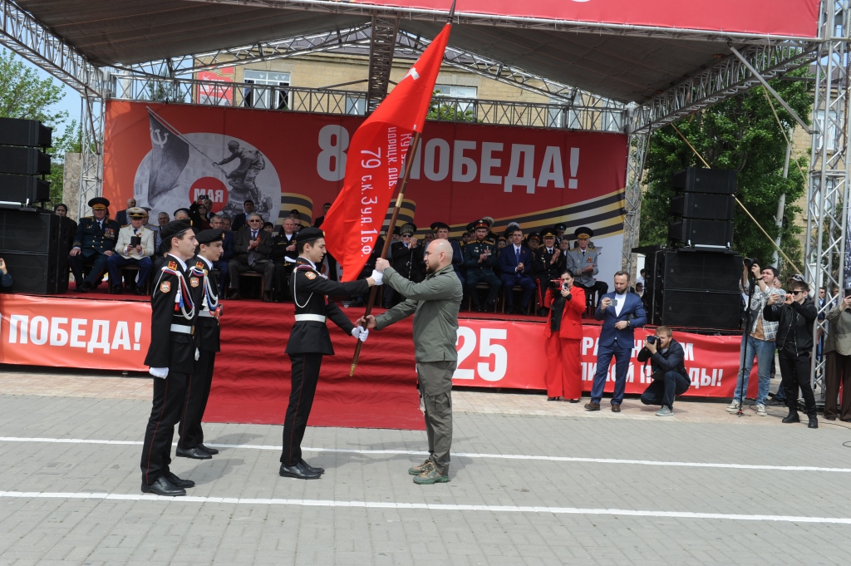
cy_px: 283
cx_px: 426
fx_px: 850
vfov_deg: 36.8
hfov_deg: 53.2
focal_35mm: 36
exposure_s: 1/640
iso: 640
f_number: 9
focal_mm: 36
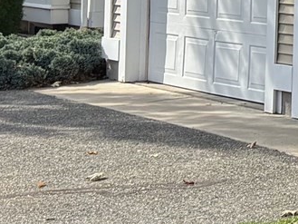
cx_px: 810
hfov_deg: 10.0
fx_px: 1395
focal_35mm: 162
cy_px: -97
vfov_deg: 9.0
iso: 50
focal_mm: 5.96
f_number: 1.6
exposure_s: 1/1295
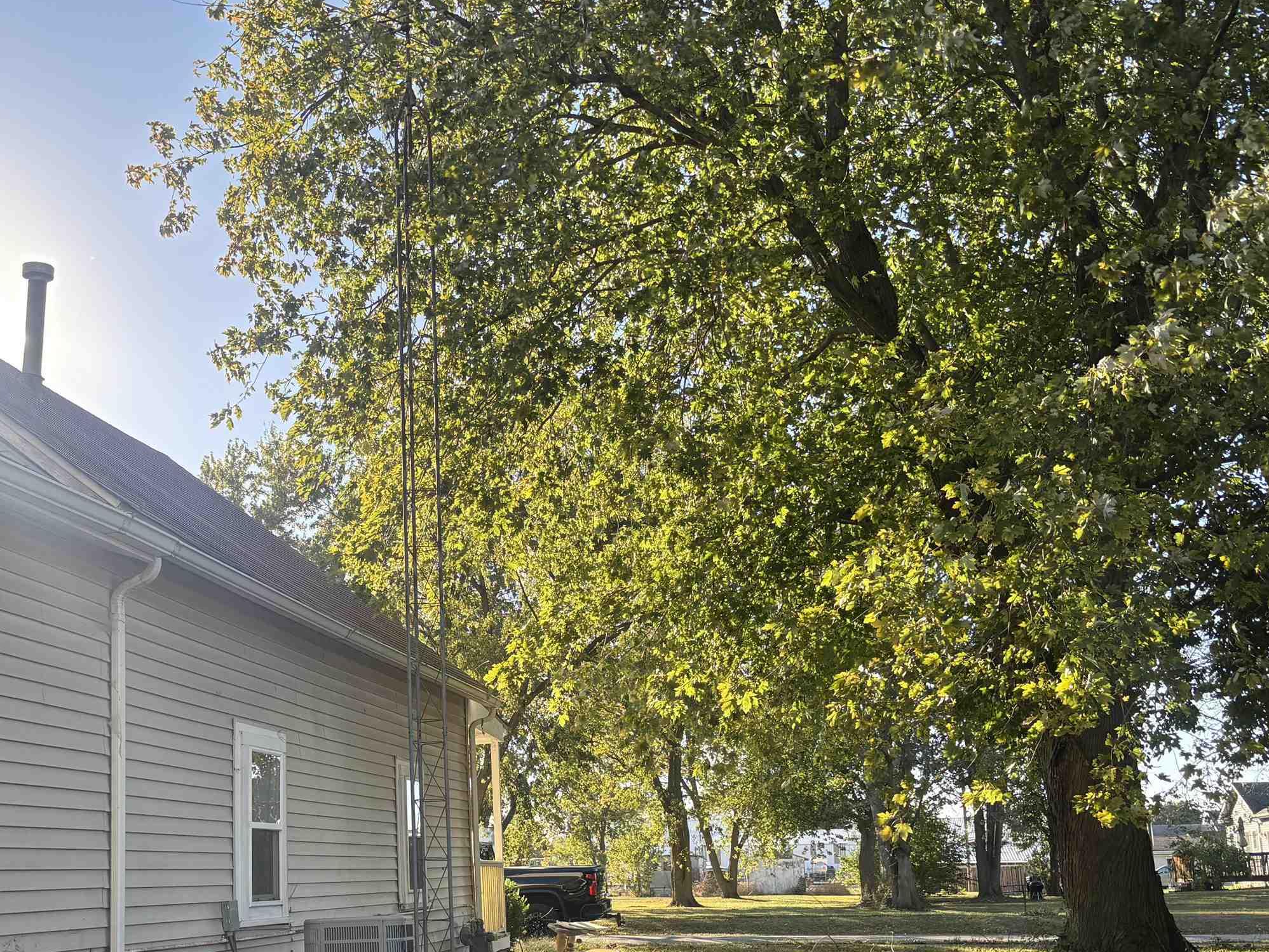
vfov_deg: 35.4
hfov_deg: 45.5
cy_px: 668
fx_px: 1466
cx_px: 346
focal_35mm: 40
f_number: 1.6
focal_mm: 5.96
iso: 50
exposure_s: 1/769
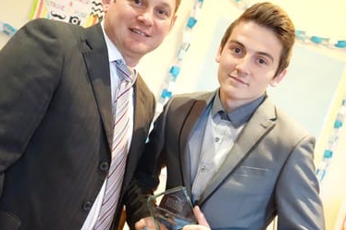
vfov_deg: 25.5
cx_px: 179
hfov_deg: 37.5
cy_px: 122
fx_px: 509
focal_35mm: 53
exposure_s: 1/10
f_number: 2.5
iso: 3200
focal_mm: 12.18
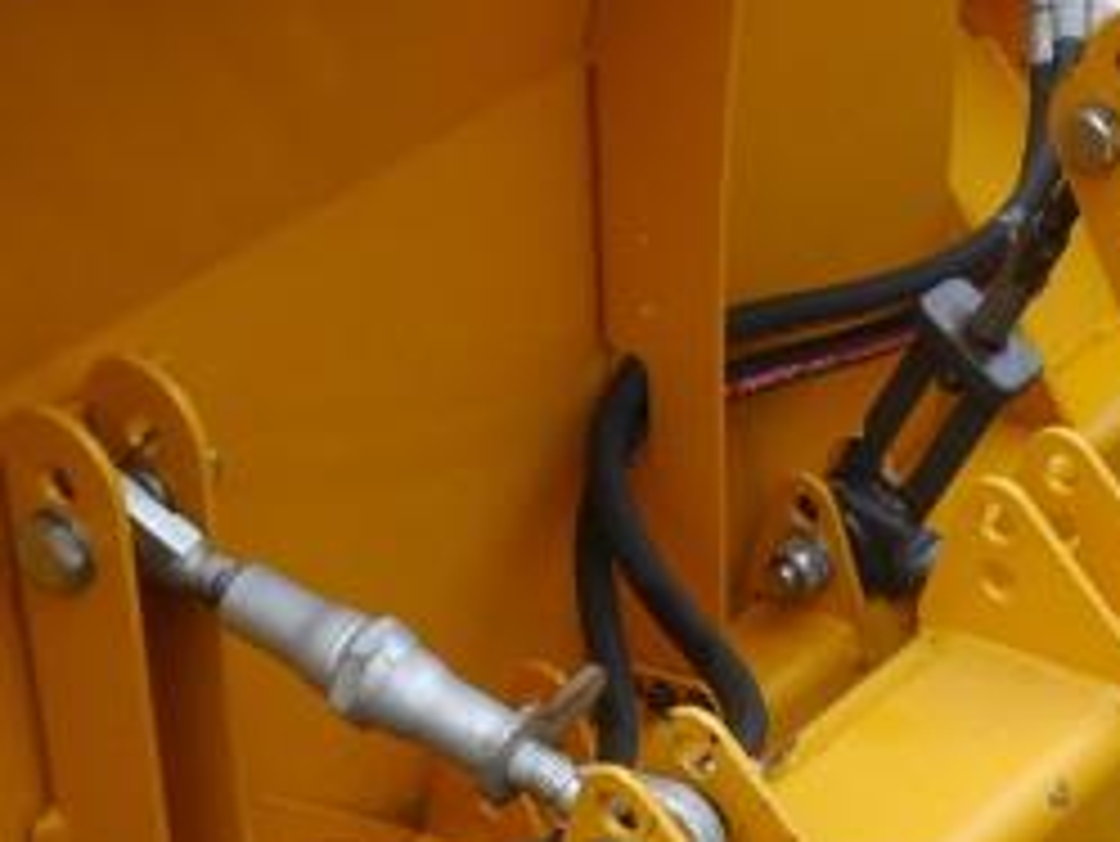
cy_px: 1189
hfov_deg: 16.8
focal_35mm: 115
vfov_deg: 12.4
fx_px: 3723
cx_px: 1116
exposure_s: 1/200
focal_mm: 14
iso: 160
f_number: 4.5
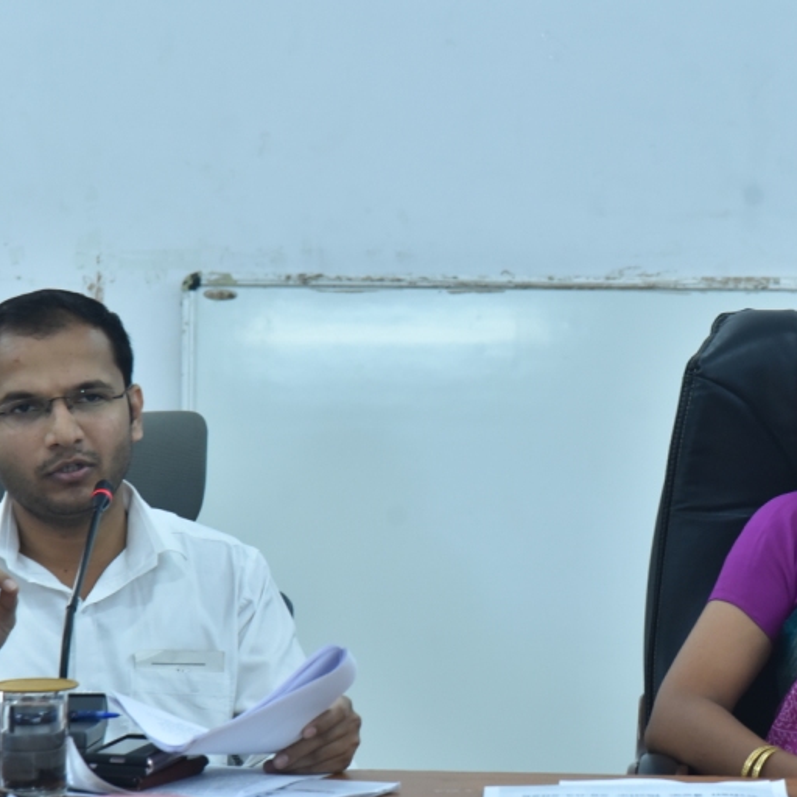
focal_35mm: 204
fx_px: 5314
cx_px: 542
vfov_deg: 8.6
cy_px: 430
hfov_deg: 8.6
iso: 2000
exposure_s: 1/125
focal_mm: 120
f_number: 5.6
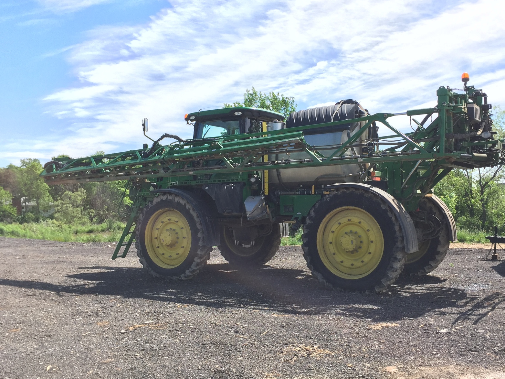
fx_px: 554
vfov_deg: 37.7
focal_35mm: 38
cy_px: 182
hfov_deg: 48.9
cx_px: 279
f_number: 2.2
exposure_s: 1/1068
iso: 32
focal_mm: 4.15
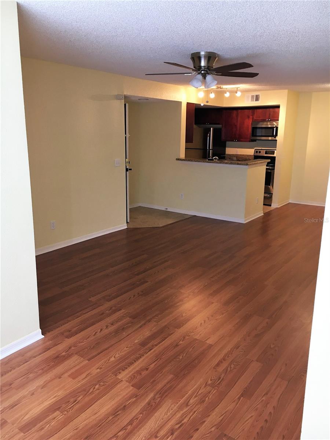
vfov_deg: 61.7
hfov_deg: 48.2
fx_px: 369
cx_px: 165
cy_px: 220
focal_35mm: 29
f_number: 2.2
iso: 64
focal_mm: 4.15
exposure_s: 1/30
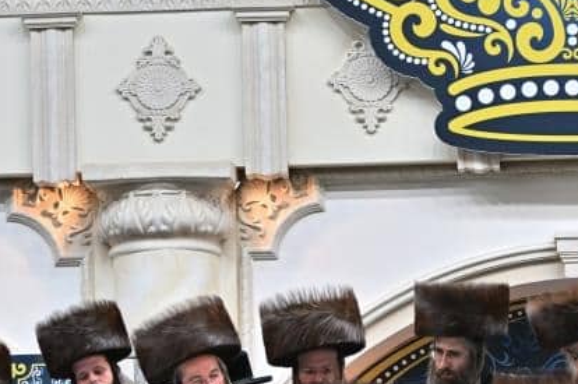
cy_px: 353
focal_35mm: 260
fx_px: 4169
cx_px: 599
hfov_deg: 7.9
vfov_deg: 5.3
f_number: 2.8
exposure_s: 1/320
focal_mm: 70
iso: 320
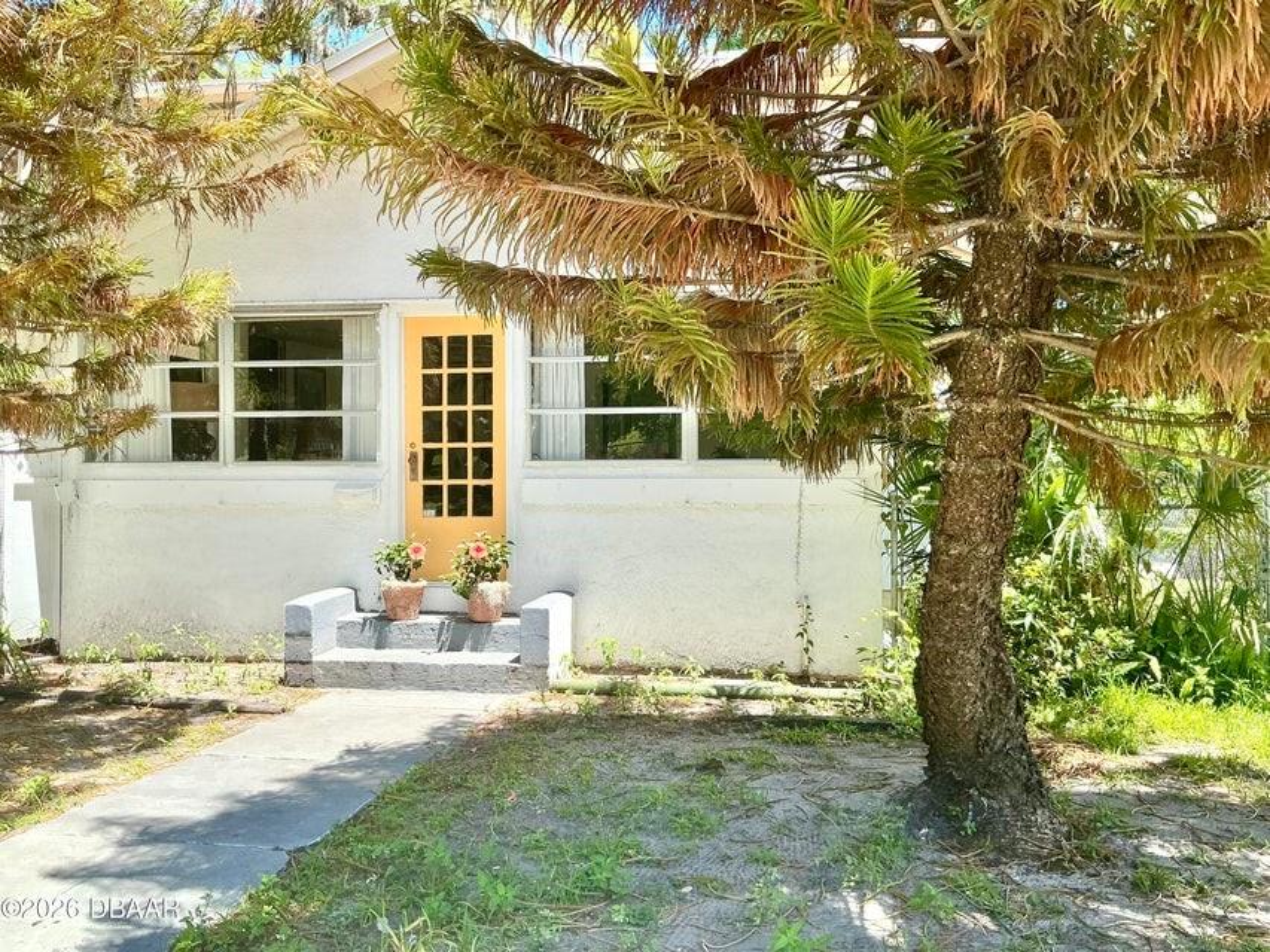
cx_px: 635
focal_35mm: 28
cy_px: 476
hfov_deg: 63.4
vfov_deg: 49.8
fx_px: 1027
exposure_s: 1/412
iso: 25
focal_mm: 3
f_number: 1.8
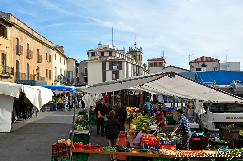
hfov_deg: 49.6
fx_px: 263
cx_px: 122
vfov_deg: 34.1
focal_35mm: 39
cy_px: 80
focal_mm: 26
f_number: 11
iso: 1000
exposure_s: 1/500
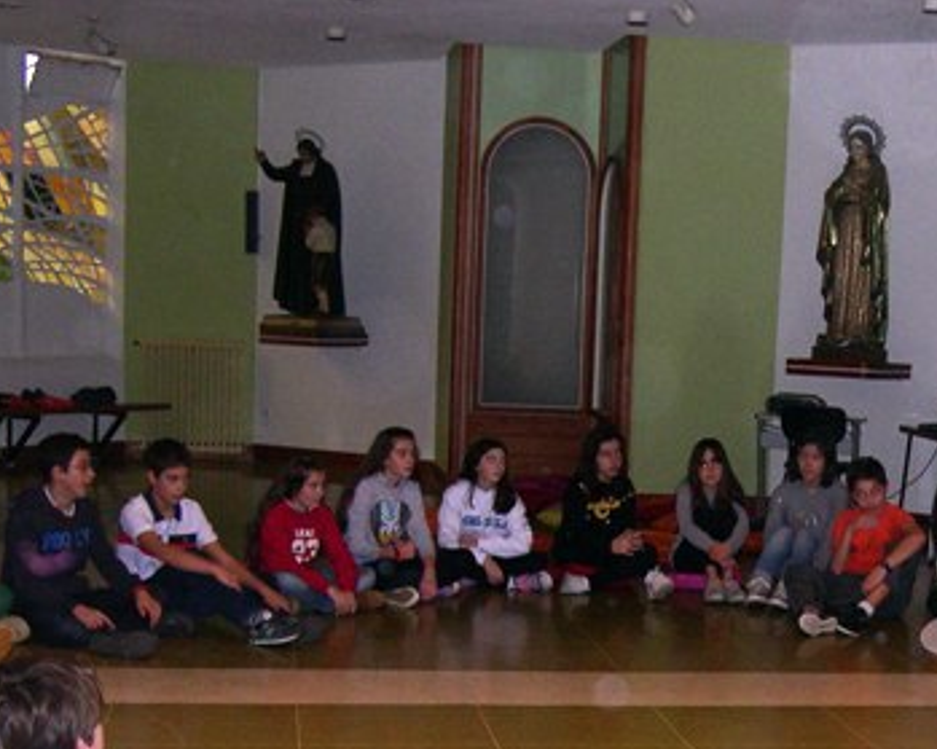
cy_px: 639
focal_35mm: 68
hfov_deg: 27.5
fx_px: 1885
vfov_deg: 22.1
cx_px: 698
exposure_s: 1/60
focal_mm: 8
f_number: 2.8
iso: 336
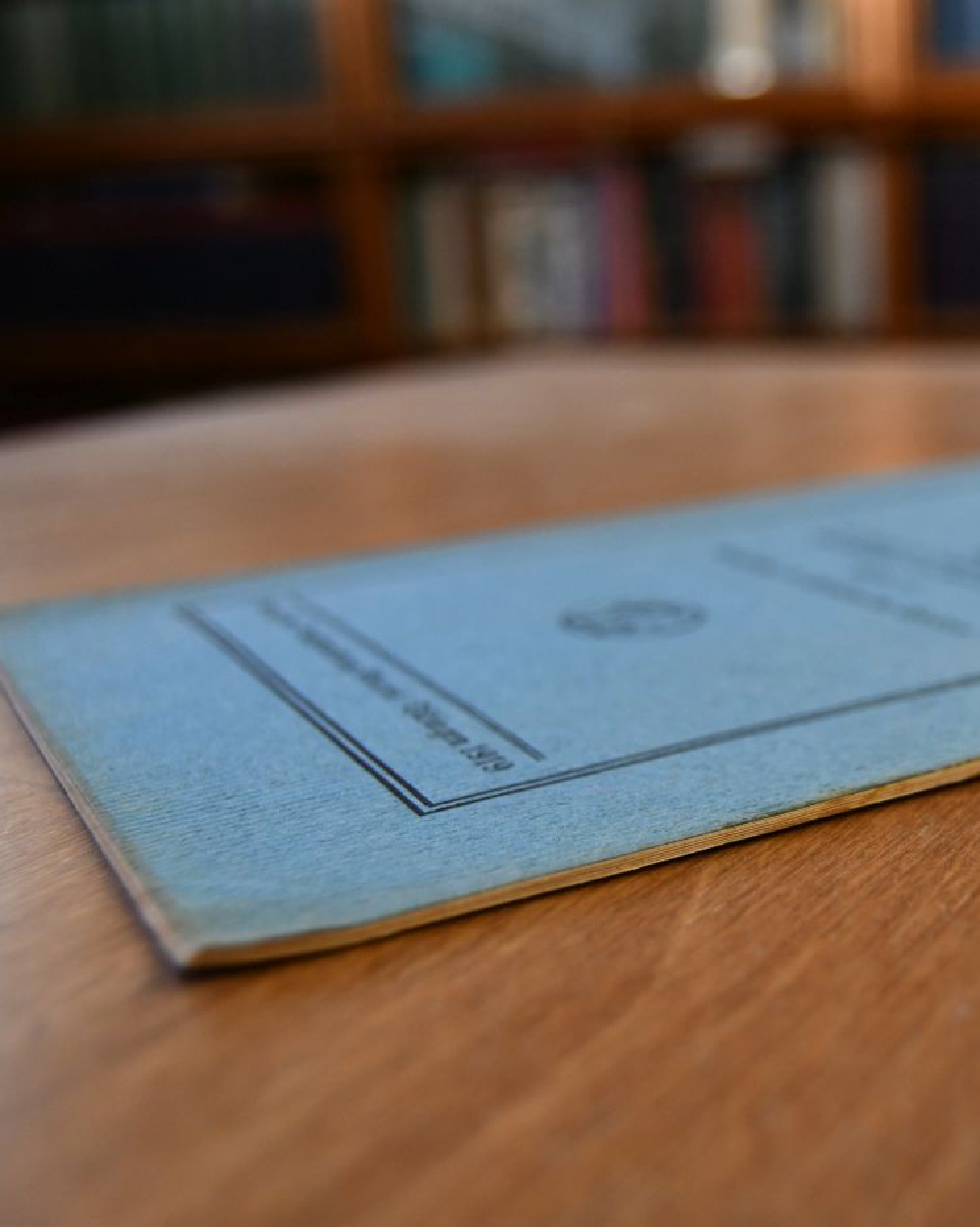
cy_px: 614
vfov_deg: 38.8
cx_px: 811
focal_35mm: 48
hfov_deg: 30.5
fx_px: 1741
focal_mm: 23
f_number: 3.8
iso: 1000
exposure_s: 1/125
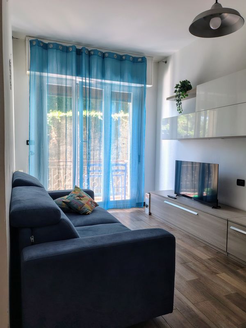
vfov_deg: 69.4
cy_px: 164
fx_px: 237
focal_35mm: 25
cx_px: 123
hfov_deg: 54.9
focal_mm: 4.71
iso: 389
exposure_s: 1/50.1
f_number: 1.7
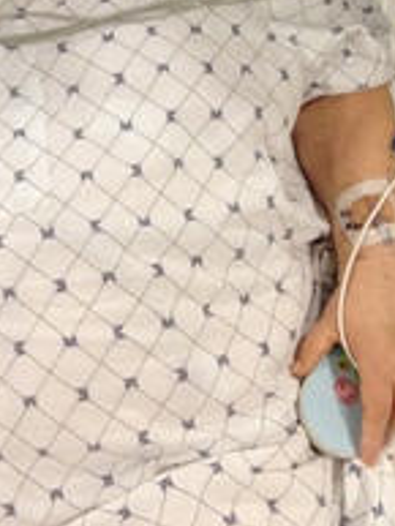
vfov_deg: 22.8
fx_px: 1246
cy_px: -16
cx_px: 46
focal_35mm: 82
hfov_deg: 17.8
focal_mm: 4.12
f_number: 2.4
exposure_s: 1/20
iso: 160
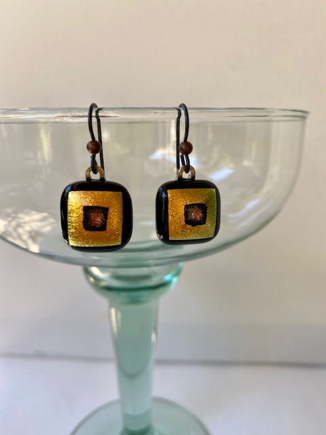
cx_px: 163
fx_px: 326
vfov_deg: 67.3
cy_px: 218
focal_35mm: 26
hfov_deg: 53.1
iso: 32
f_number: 1.8
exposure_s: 1/121
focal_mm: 4.25
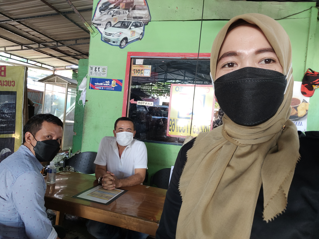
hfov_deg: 73.9
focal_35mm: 23
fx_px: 212
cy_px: 120
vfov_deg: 58.9
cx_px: 160
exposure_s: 1/50
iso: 157
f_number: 2
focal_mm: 3.61
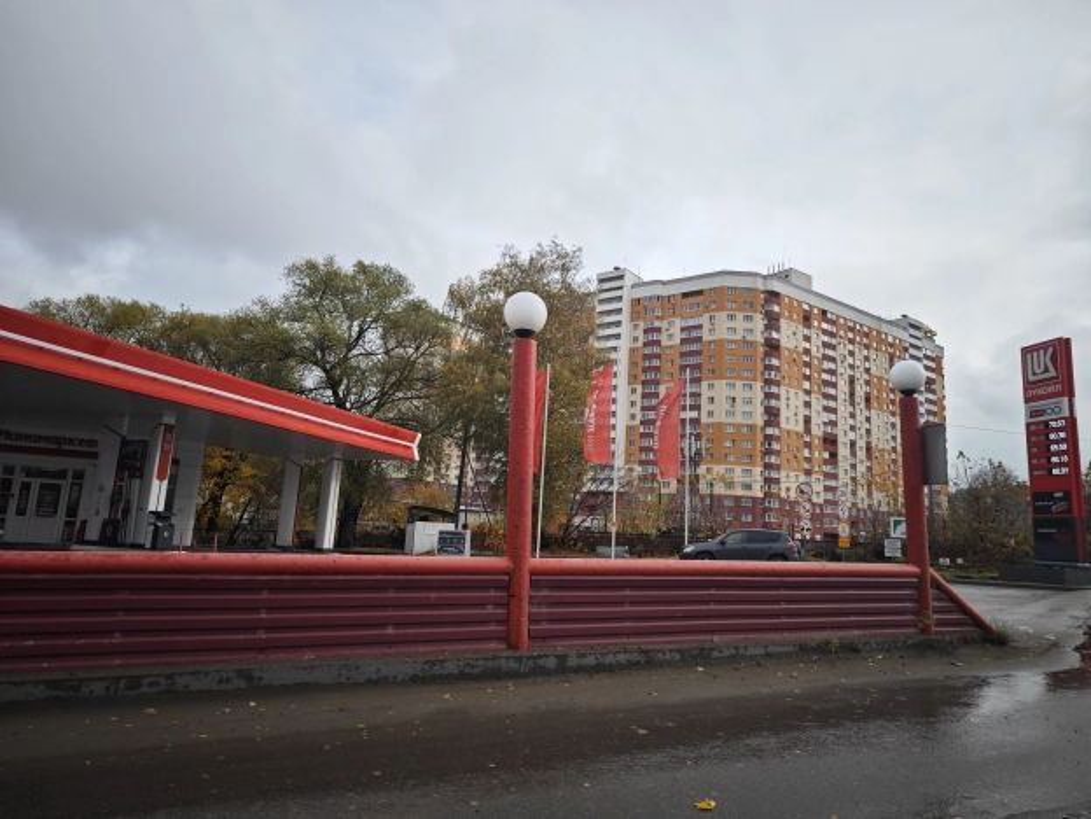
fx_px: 725
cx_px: 546
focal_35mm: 23
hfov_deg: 73.9
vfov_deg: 58.9
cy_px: 410
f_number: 1.9
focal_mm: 7.79
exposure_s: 1/2000
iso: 80
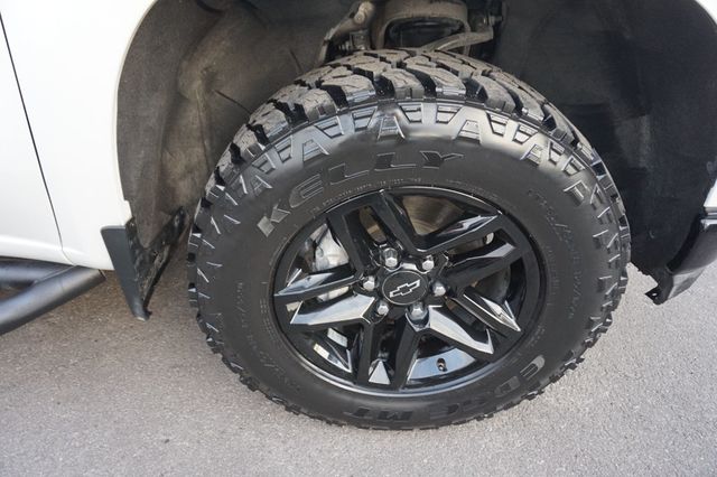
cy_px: 238
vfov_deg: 53.1
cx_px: 358
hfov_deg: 73.8
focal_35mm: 24
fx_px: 478
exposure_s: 1/60
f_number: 4
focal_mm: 16
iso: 400
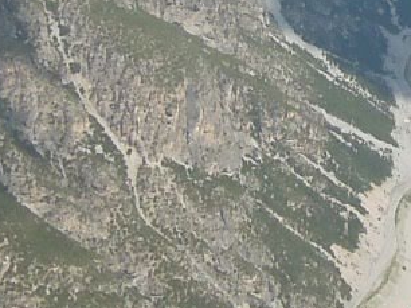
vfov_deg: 9.0
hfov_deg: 12.5
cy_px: -246
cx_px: 337
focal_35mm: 157
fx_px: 1863
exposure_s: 1/1250
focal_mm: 4.3
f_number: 4
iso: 160
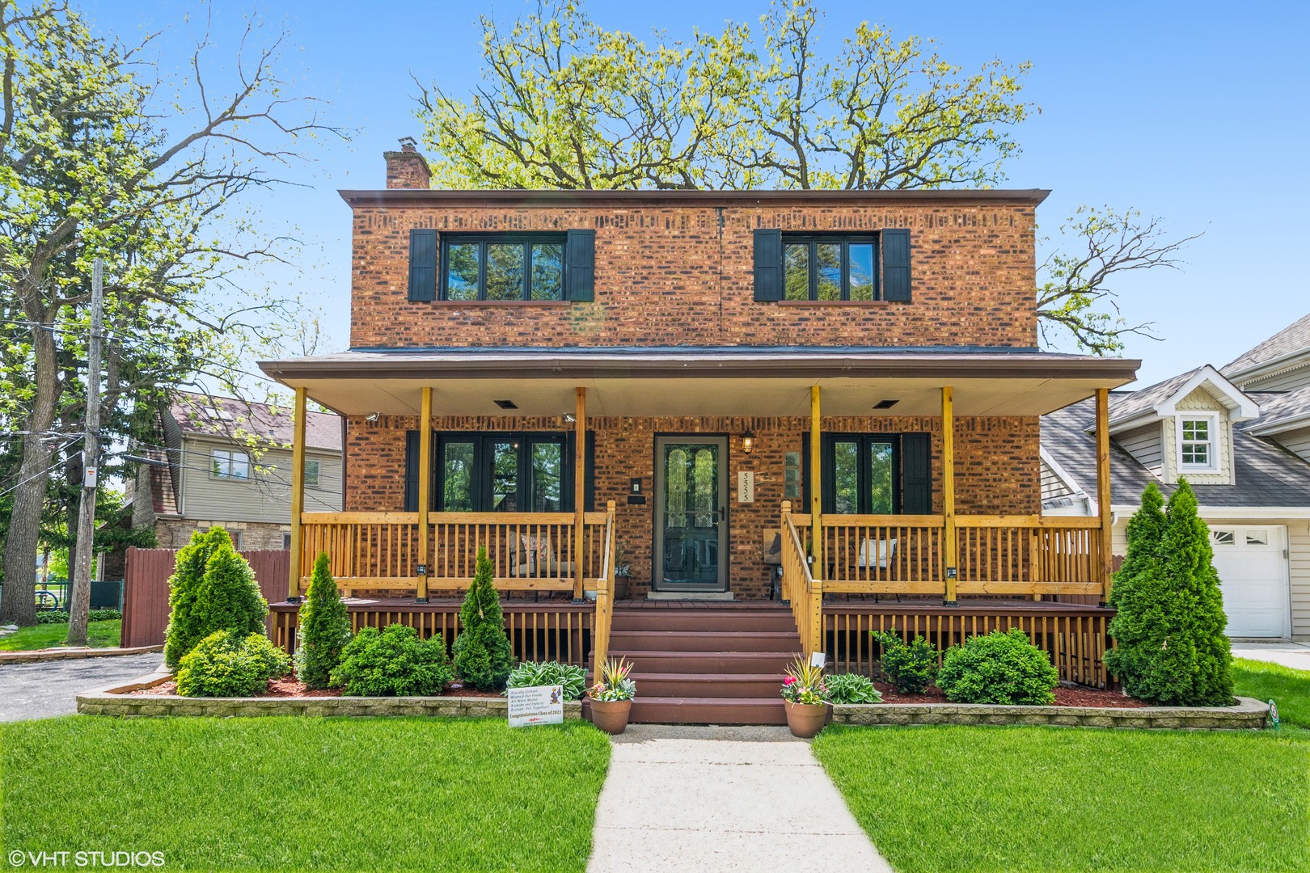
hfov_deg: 90.0
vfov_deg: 67.4
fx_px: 655
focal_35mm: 18
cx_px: 655
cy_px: 436
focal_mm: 12
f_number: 7.1
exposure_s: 1/200
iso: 250
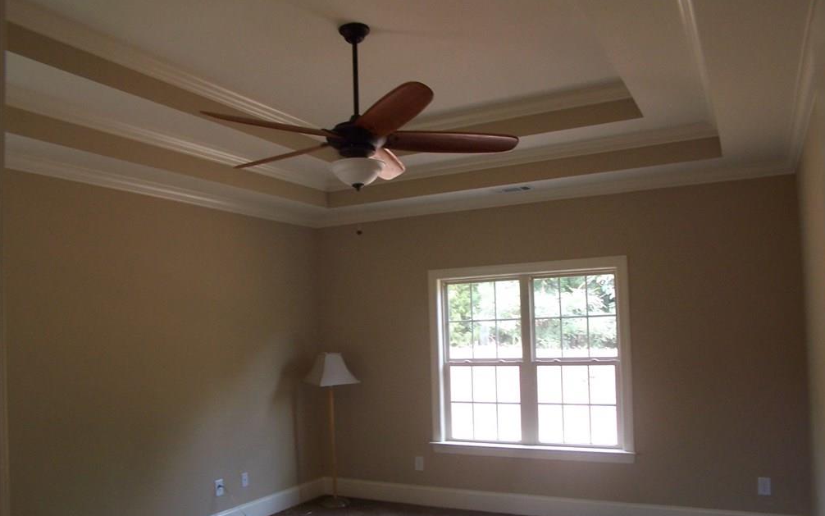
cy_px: 299
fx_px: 922
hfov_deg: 48.2
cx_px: 417
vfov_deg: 31.2
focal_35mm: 41
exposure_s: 1/30
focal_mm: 6.3
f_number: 2.8
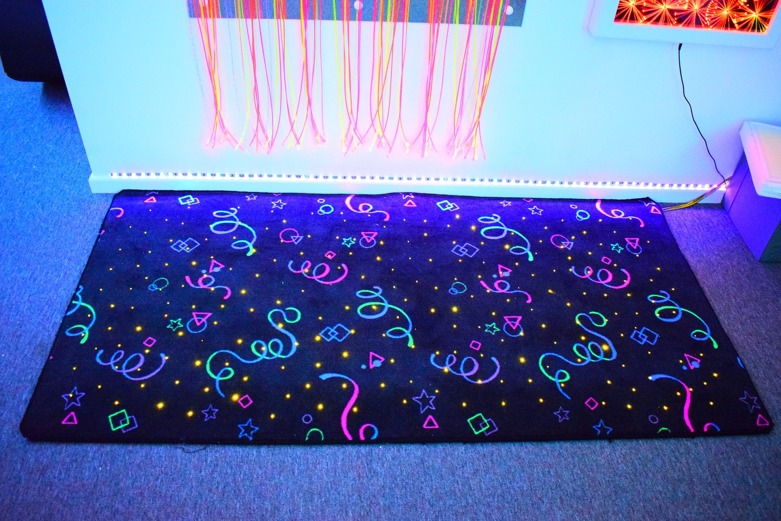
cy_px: 260
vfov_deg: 43.6
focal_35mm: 30
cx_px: 390
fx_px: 651
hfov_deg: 61.9
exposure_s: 1/40
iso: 6400
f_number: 3.5
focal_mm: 20
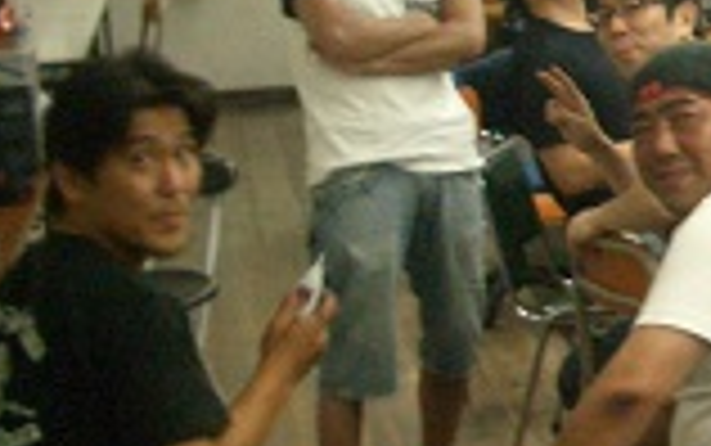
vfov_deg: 10.9
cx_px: 936
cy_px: 153
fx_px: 2327
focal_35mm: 120
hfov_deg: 16.4
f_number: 2.6
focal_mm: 5.8
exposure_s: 1/40
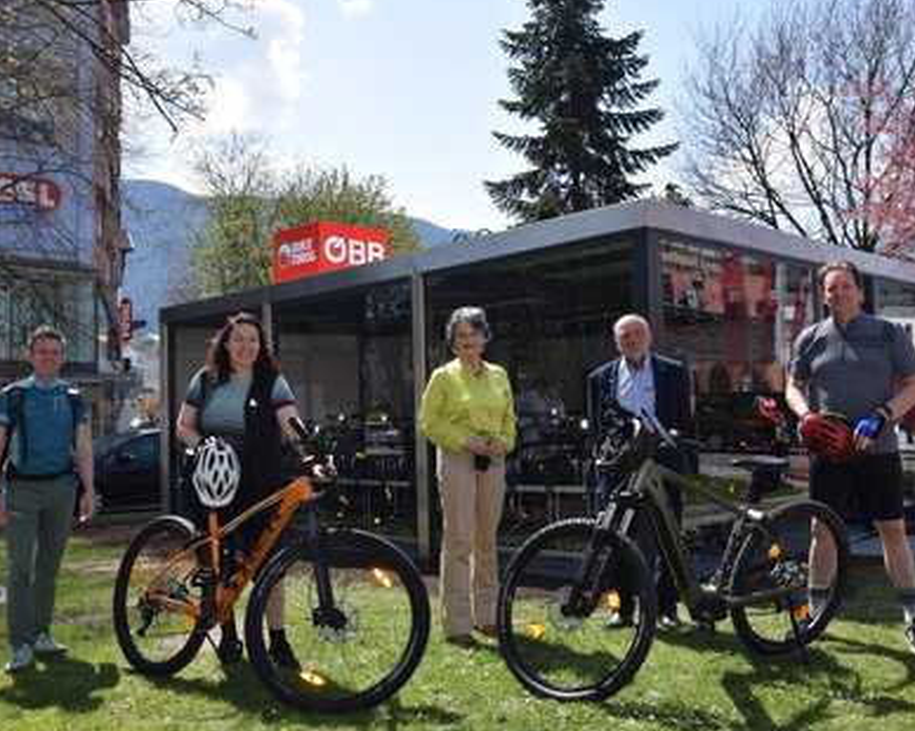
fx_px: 990
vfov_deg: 40.5
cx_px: 507
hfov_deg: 49.5
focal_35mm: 37
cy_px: 361
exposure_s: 1/200
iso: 100
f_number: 9
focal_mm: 21
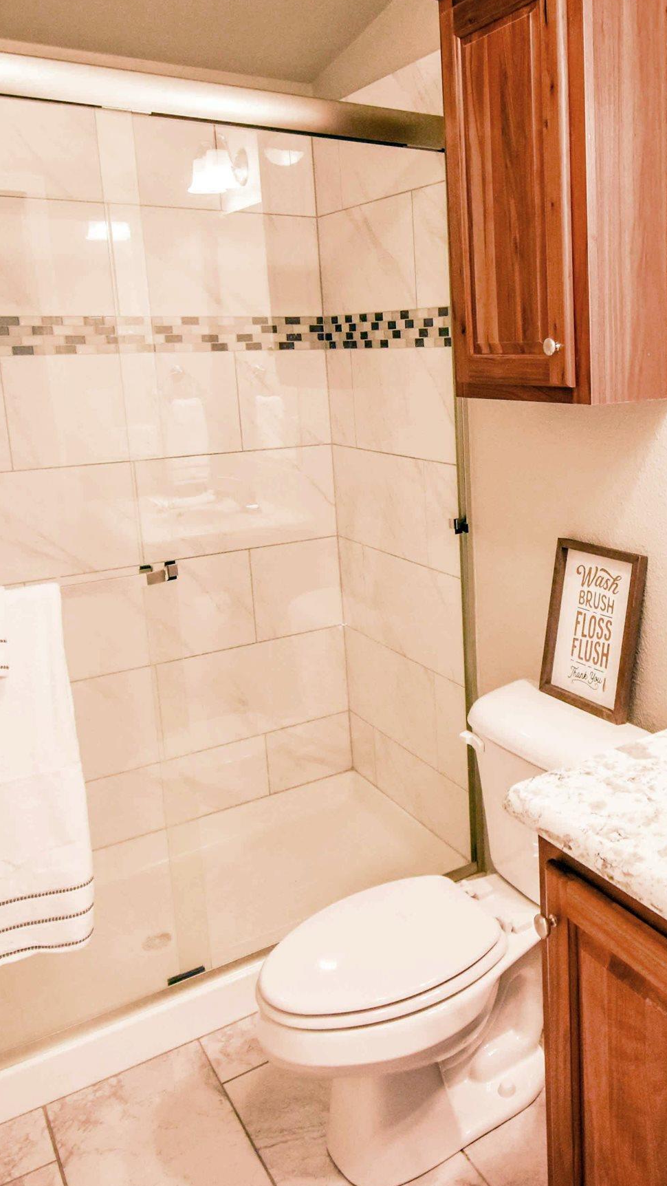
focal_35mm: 28
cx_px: 570
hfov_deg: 39.2
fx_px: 880
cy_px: 507
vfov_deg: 67.6
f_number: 4.5
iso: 800
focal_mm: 10
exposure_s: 1/60
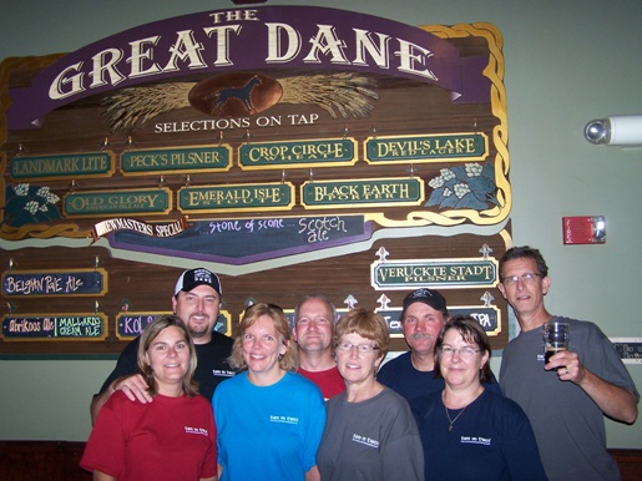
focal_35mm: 38
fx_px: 705
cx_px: 321
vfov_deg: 37.7
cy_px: 240
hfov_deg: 49.0
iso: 140
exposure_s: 1/60
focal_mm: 6.3
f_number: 2.8
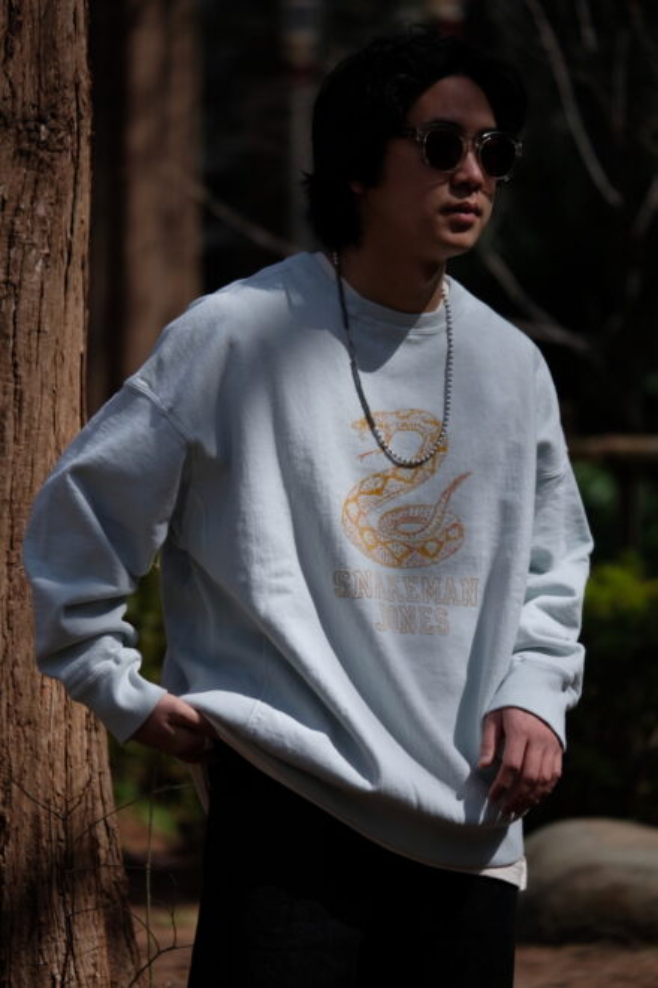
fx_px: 9458
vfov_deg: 6.0
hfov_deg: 4.0
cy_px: 494
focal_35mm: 345
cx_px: 329
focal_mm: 230
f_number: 6.7
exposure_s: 1/850
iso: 200
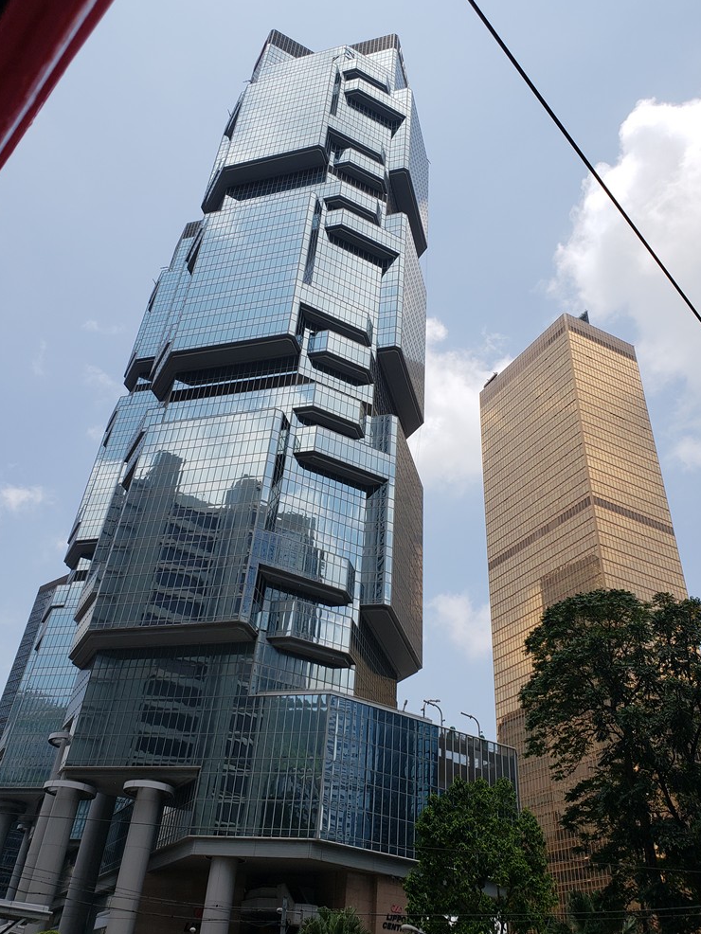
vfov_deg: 65.3
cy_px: 453
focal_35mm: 27
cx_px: 343
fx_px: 729
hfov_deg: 51.4
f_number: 2.4
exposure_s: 1/1951
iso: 50
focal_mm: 4.3
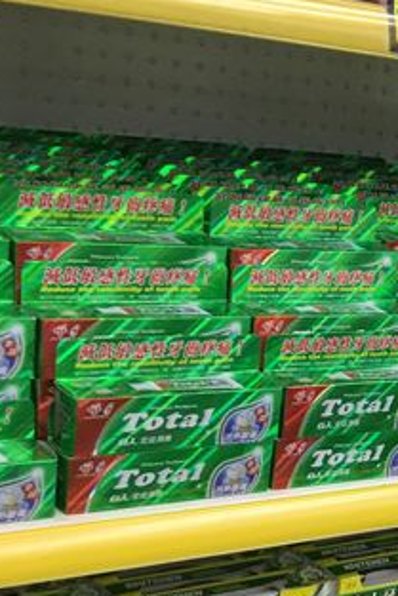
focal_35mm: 77
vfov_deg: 25.7
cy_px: 508
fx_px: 1275
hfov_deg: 15.0
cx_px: 748
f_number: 2.2
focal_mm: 4.15
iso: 40
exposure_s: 1/15
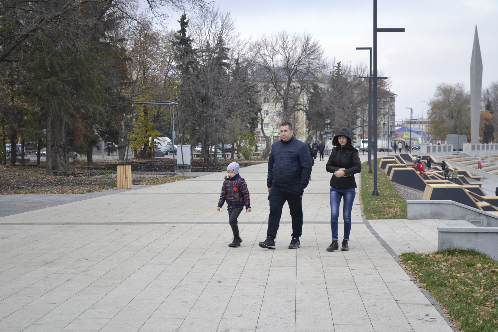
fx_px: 1141
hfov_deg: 24.6
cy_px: 166
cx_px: 249
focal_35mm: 82
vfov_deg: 16.6
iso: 160
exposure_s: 1/125
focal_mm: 55
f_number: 5.6
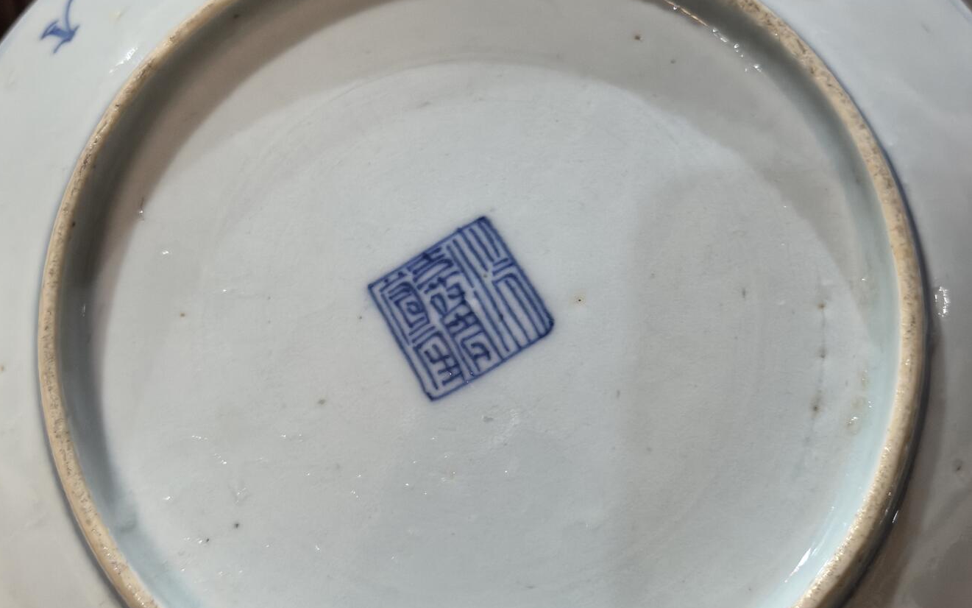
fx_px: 1033
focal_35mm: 39
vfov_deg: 32.8
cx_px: 476
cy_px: 303
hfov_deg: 50.4
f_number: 2
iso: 6400
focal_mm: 6.98
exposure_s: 1/468
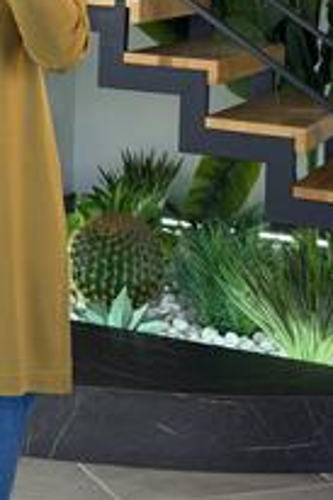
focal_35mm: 100
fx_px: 1390
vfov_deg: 19.8
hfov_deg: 13.4
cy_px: 4
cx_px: -34
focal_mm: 6.76
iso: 64
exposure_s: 1/186
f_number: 1.78
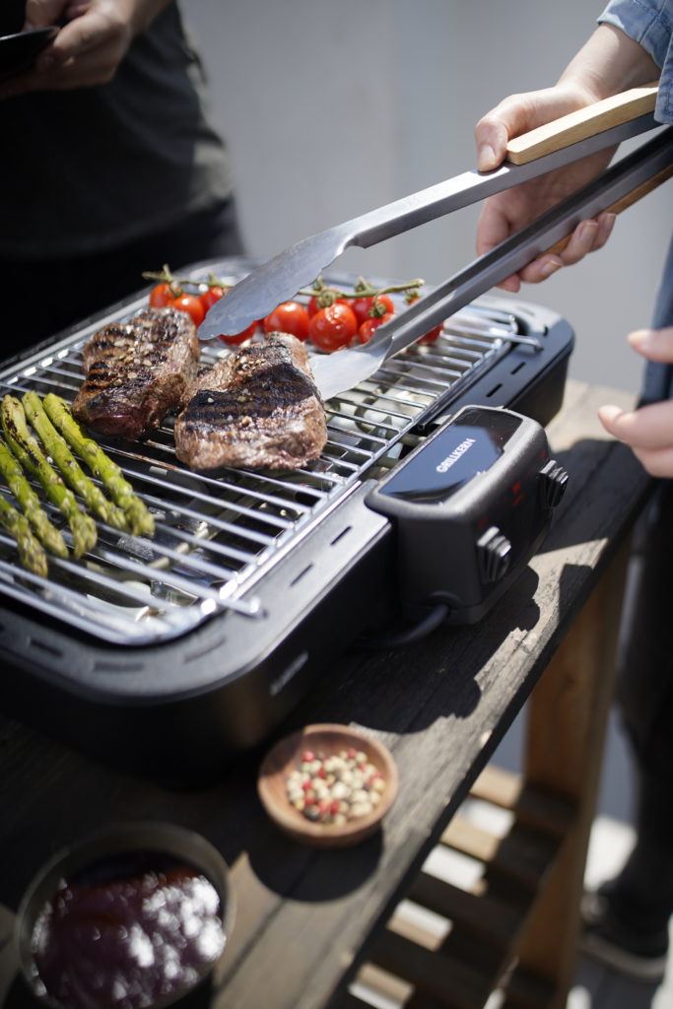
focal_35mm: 35
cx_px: 336
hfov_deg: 37.9
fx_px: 981
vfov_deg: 54.4
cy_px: 504
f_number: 1.4
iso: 100
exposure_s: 1/5000
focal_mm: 35
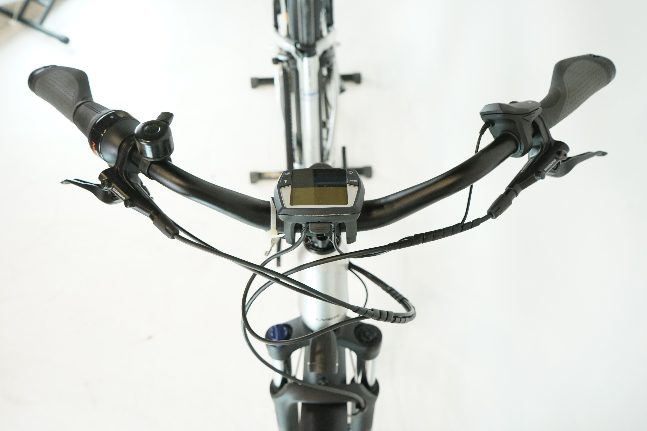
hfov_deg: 61.9
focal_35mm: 30
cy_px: 216
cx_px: 324
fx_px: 539
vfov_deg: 43.6
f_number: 6.3
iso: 2500
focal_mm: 30
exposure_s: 1/200
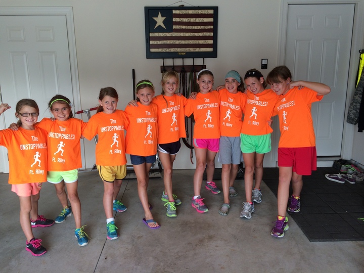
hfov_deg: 61.7
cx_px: 182
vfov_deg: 48.2
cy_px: 136
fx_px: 305
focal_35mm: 29
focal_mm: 4.15
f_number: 2.2
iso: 40
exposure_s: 1/60
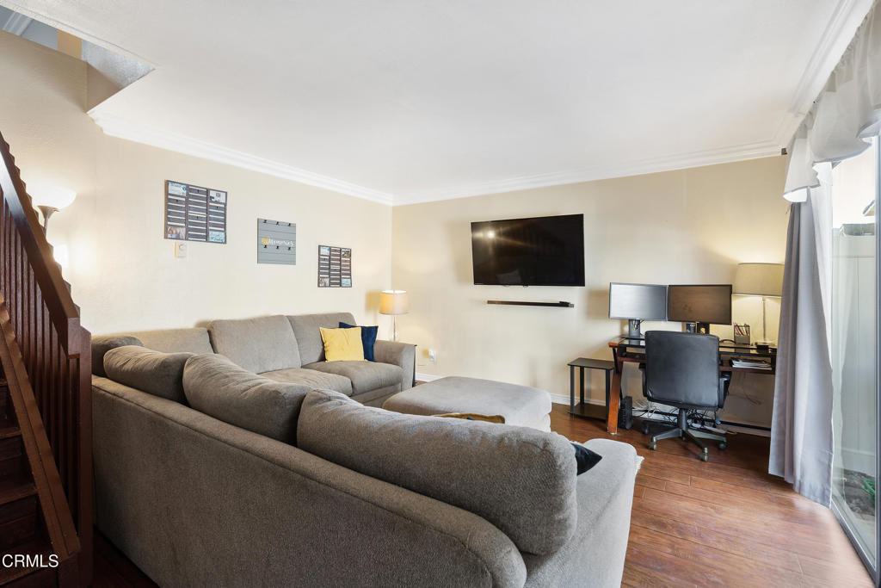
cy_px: 294
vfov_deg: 73.8
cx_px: 440
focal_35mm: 16
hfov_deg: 96.7
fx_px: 392
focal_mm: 16
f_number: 8
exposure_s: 1/4
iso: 320
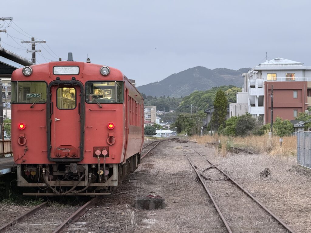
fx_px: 1078
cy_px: 116
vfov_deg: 12.3
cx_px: 156
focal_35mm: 120
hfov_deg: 16.4
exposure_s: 1/60
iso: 250
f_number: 2.8
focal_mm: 15.66
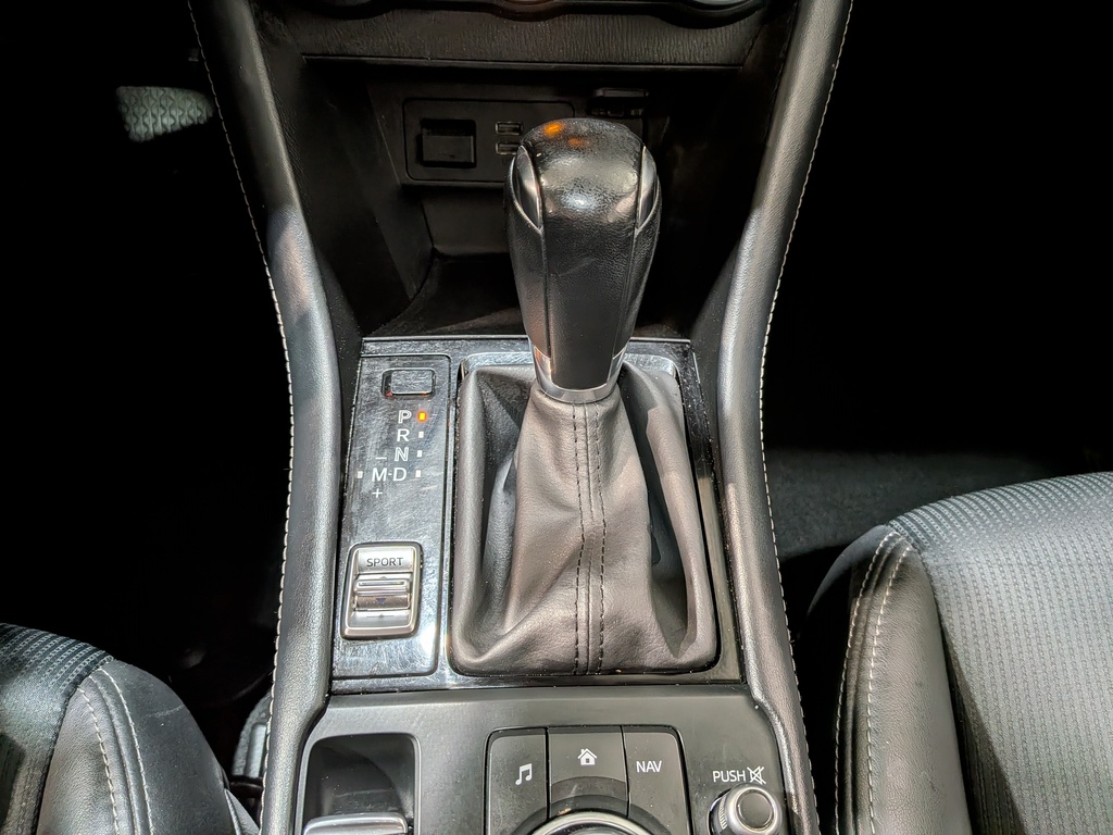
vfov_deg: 56.8
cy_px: 418
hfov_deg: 71.6
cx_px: 556
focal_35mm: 24
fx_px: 772
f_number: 1.7
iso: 56
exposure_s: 1/100
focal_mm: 4.53
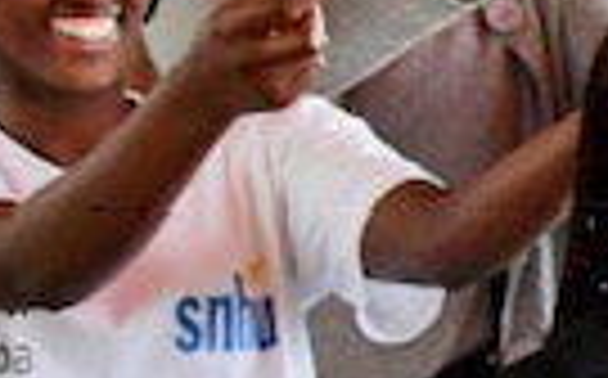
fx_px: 4170
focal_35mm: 252
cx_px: 838
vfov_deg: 5.2
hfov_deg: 8.2
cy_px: 385
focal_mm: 35
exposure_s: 1/200
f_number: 3.5
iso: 8000
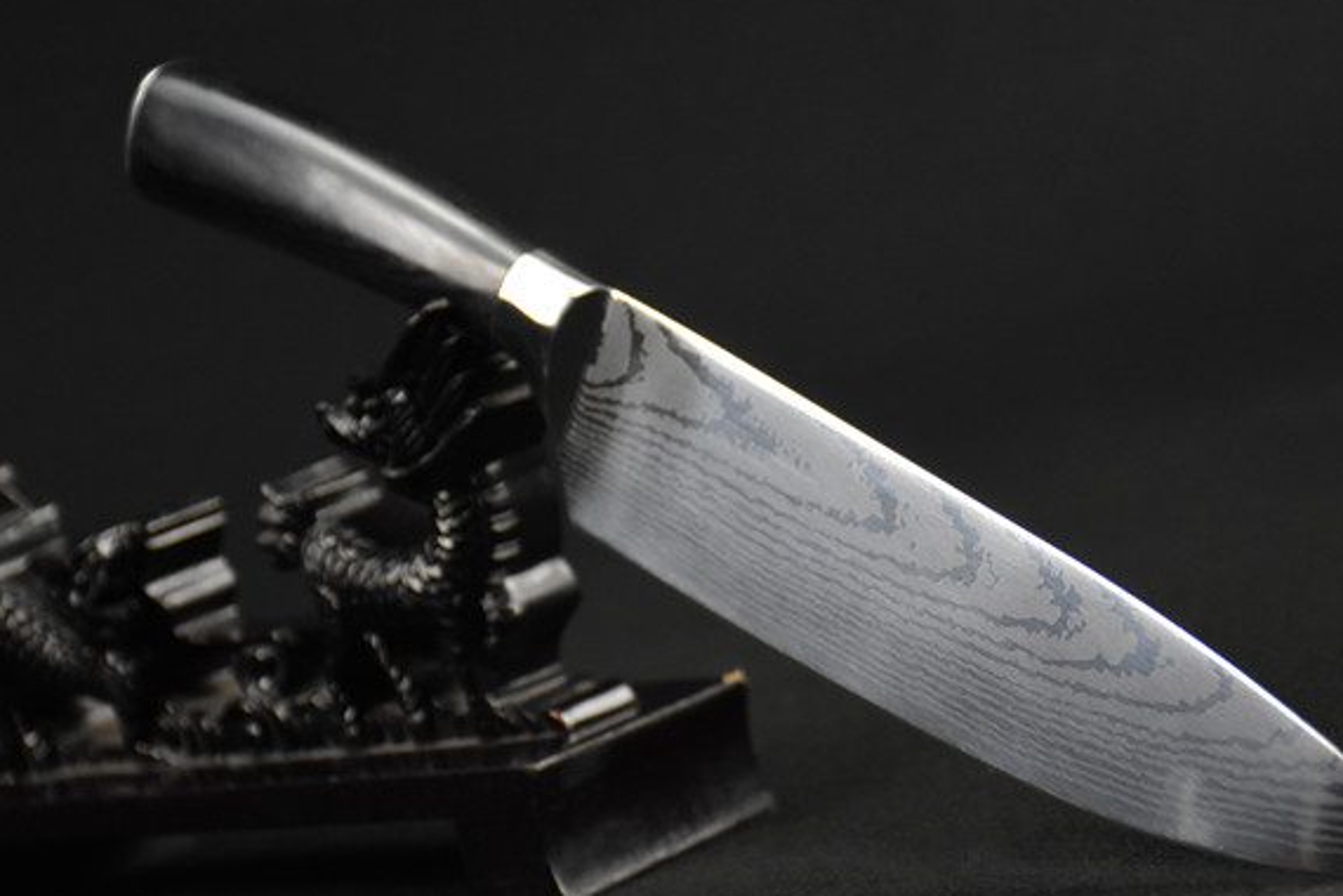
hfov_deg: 17.8
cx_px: 766
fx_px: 4290
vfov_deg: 11.9
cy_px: 427
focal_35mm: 115
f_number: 4.8
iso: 2200
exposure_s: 1/250
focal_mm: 56
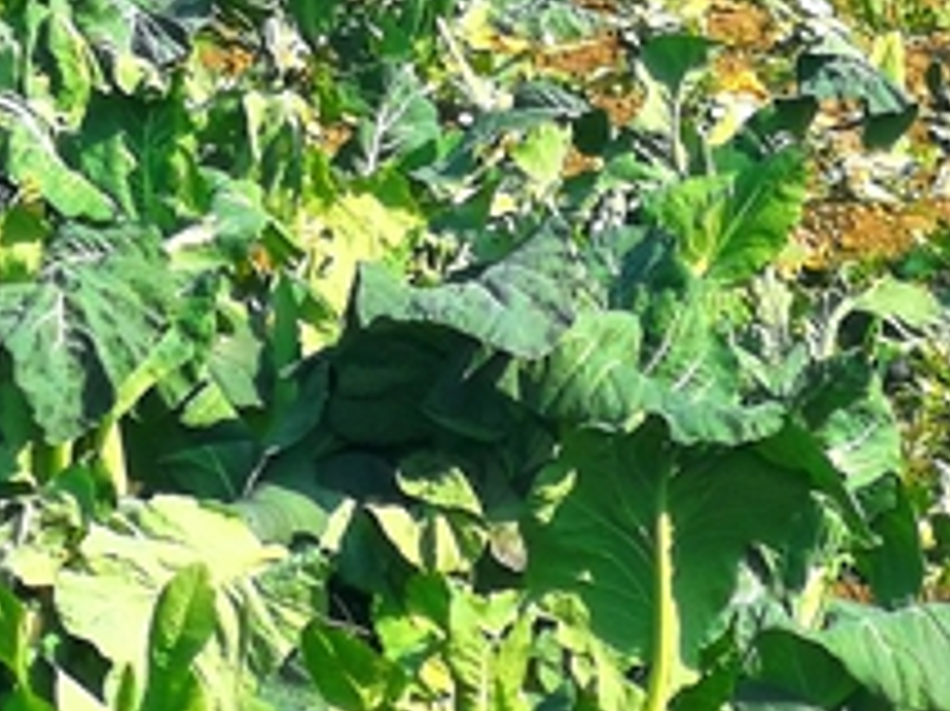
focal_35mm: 345
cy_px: -767
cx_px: 572
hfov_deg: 5.7
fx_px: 9463
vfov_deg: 4.2
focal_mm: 7.48
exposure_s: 1/1795
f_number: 2.4
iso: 50
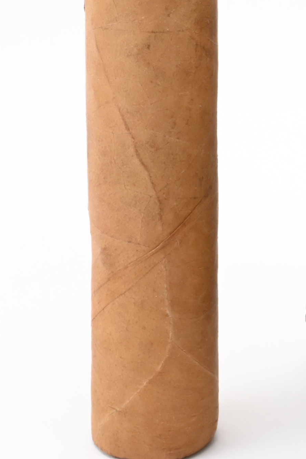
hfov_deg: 14.0
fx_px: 1244
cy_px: 23
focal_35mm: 98
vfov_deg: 20.4
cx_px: 183
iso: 640
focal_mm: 21
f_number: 22
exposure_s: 1/15
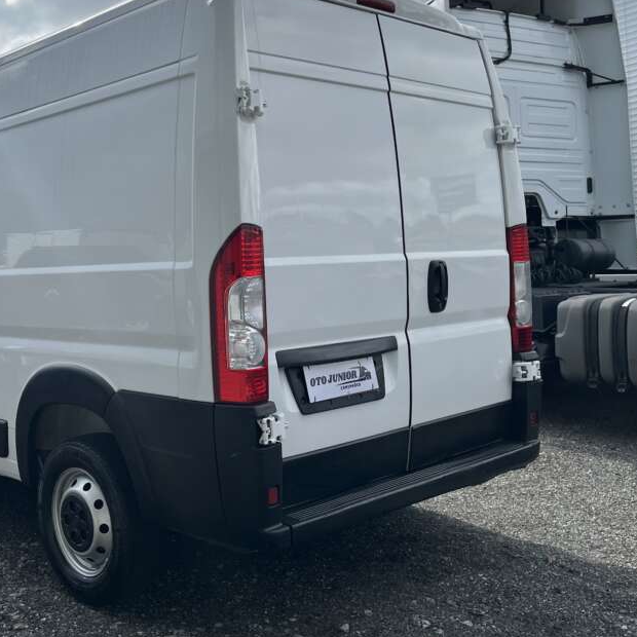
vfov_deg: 41.6
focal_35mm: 40
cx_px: 155
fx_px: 833
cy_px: 242
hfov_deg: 40.6
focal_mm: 5.1
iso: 50
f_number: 1.6
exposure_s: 1/3311
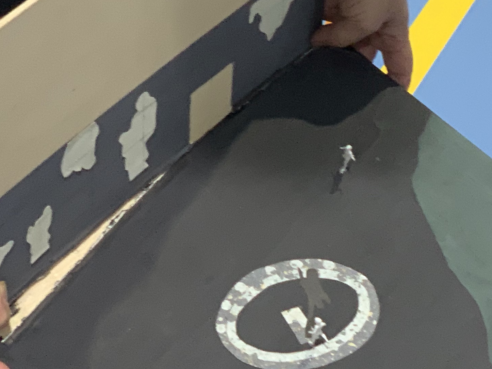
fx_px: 2061
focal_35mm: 145
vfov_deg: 10.2
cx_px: 564
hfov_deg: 13.3
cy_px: 157
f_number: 2.4
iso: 125
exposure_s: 1/60
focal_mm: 6
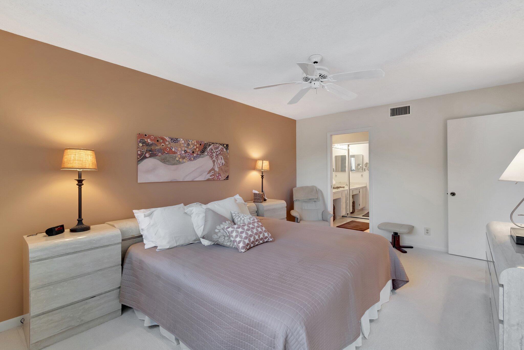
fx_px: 218
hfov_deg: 100.4
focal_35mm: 15
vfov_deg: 77.3
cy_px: 175
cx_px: 262
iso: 1000
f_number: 8
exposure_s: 1/10
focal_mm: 10
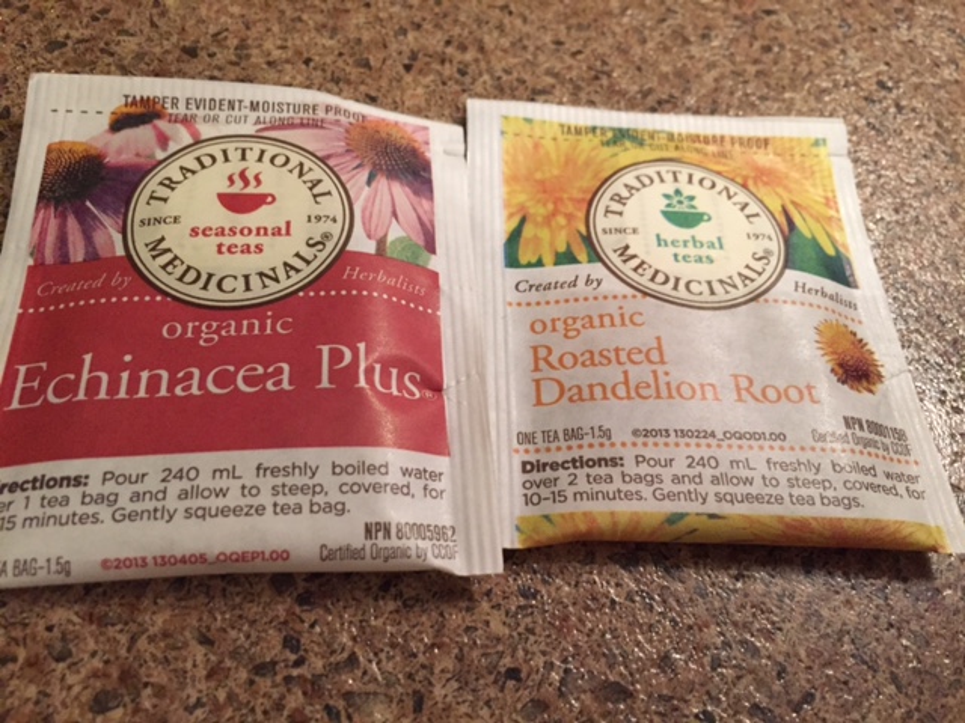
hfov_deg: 61.7
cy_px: 362
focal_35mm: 29
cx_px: 482
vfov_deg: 48.2
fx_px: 808
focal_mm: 4.15
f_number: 2.2
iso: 250
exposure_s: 1/30
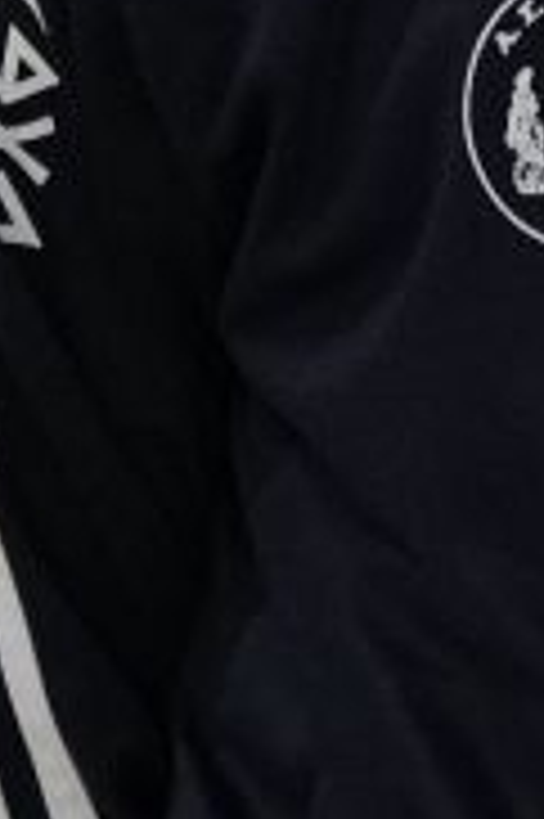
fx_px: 44962
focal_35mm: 1980
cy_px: 184
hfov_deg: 0.7
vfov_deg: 1.0
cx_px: 944
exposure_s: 1/500
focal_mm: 200
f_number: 2.8
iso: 2000
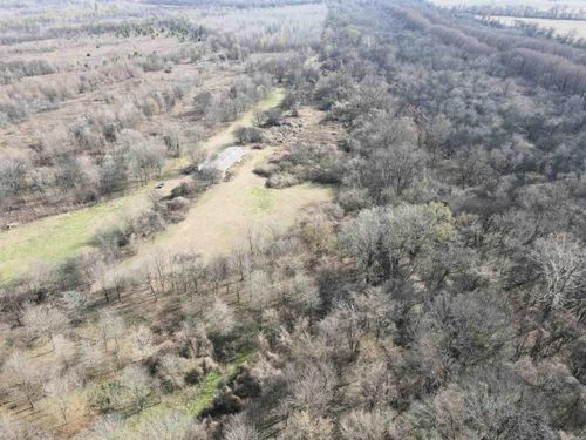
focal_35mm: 24
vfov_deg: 56.8
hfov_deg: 71.6
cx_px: 293
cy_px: 220
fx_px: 406
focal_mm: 4.5
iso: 100
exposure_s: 1/180
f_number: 2.8
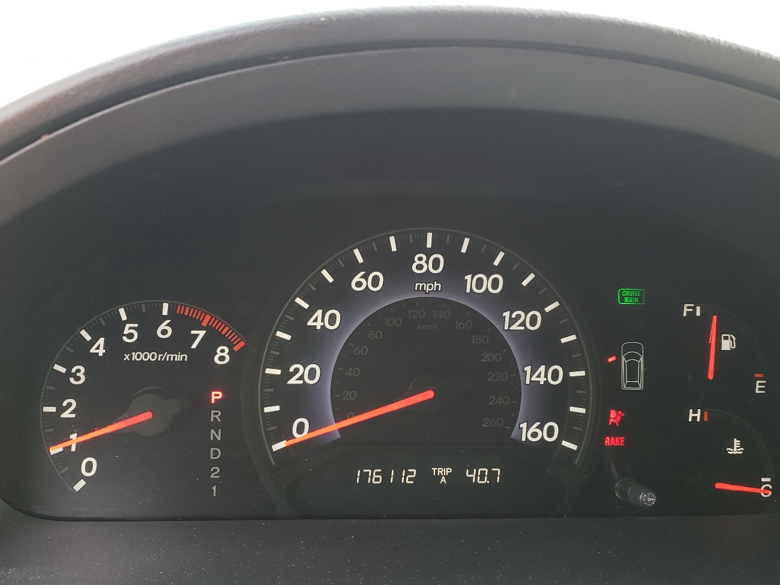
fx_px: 721
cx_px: 410
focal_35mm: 32
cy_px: 326
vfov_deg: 44.1
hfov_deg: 56.8
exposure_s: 1/100
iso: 86
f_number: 1.5
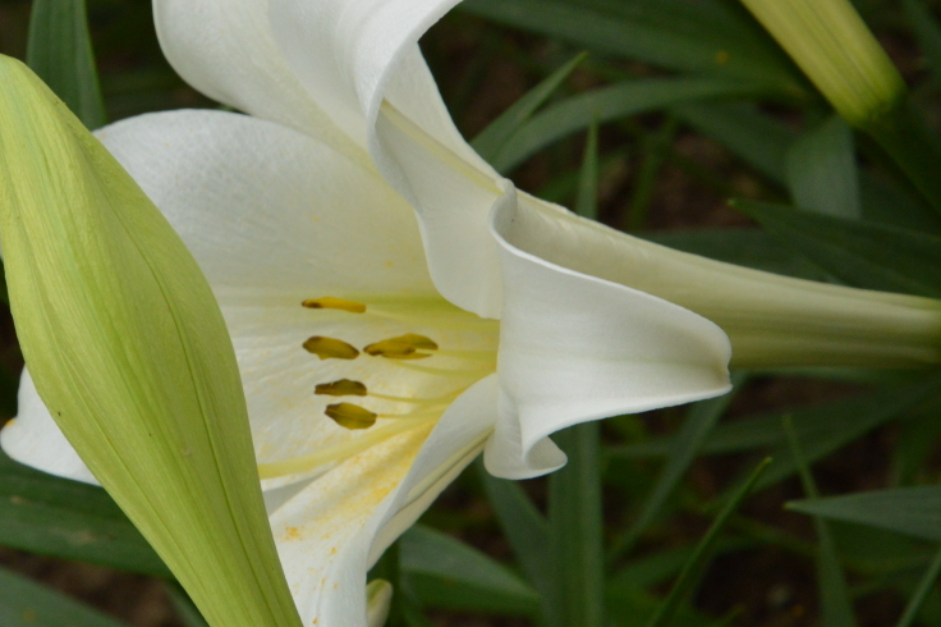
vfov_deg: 4.9
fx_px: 7360
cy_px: 274
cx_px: 290
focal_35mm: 282
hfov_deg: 7.3
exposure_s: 1/250
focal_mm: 135
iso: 1250
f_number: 18
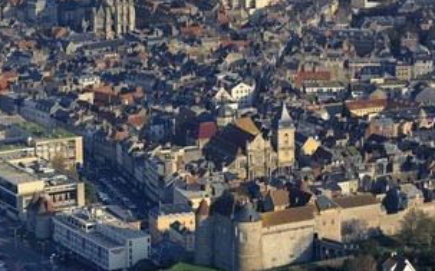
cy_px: 128
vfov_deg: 6.9
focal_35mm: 191
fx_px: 2263
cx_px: 190
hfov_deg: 11.0
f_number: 10
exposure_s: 1/800
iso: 400
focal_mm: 135
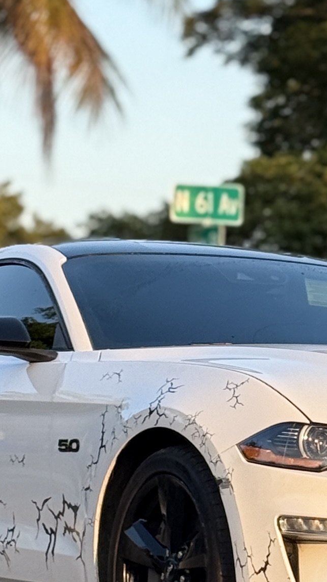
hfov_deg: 6.5
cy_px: 464
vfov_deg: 11.6
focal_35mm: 185
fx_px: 2853
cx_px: 314
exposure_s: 1/895
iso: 64
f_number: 1.78
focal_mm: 6.76
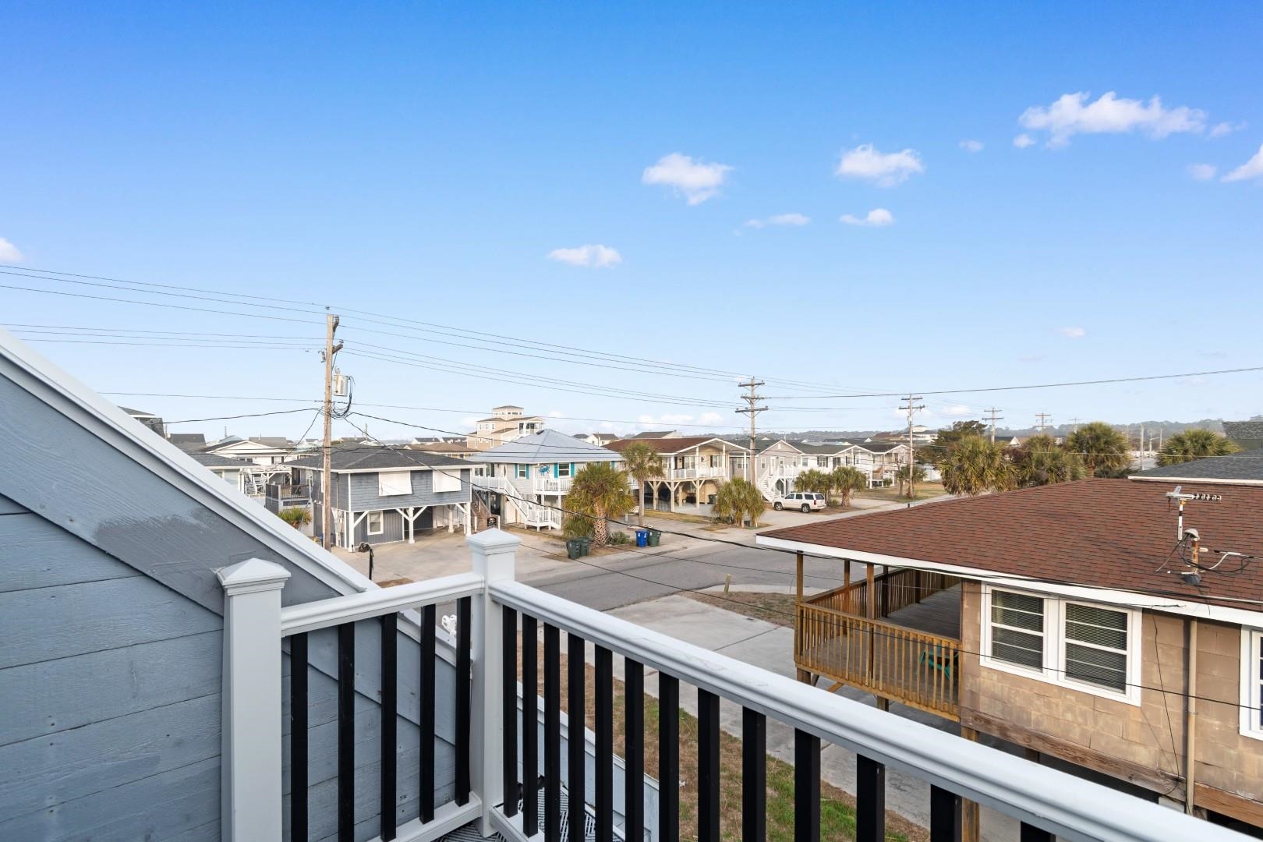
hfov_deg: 100.4
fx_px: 526
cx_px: 632
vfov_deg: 77.3
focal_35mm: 15
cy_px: 421
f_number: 5
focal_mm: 10
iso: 100
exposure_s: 1/100
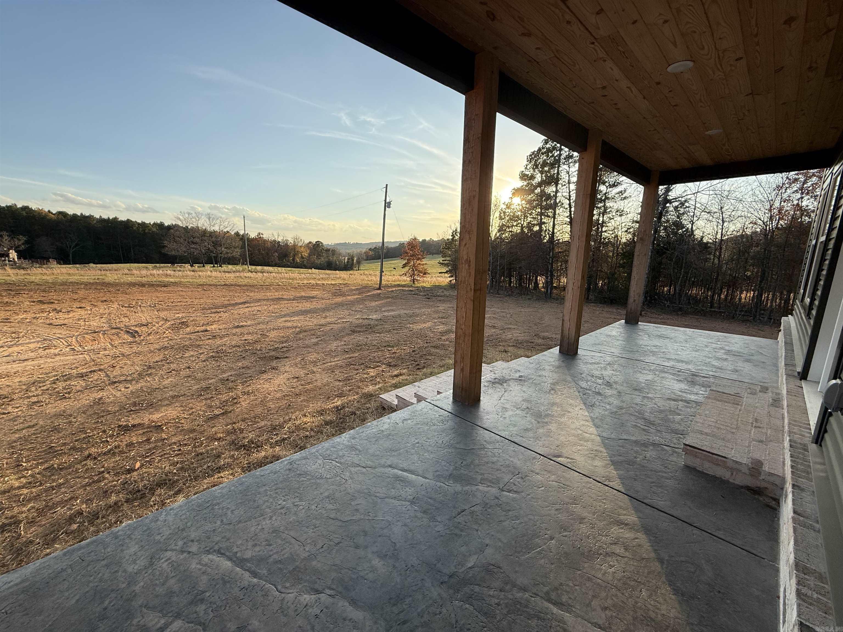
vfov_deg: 85.7
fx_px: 341
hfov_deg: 102.1
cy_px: 316
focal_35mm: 14
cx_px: 422
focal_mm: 2.22
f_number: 2.2
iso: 64
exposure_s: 1/789
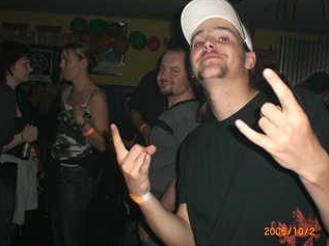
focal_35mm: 42
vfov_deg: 34.3
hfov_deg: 44.8
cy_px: 122
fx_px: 399
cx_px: 155
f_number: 3.1
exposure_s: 1/60
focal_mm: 6.3
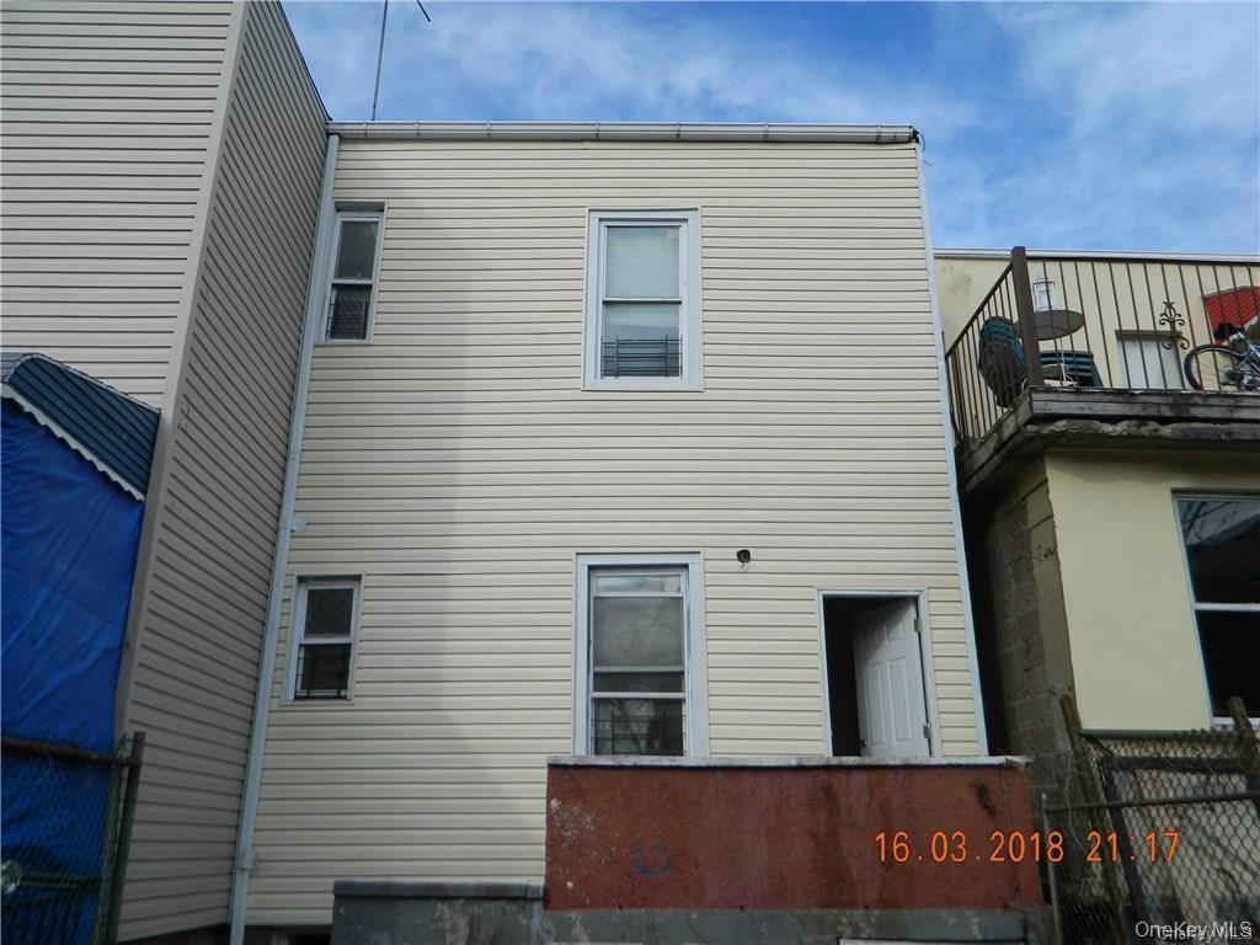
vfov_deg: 49.7
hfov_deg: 63.4
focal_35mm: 28
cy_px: 472
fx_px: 1019
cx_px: 630
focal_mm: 5.1
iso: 80
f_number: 3.2
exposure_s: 1/800
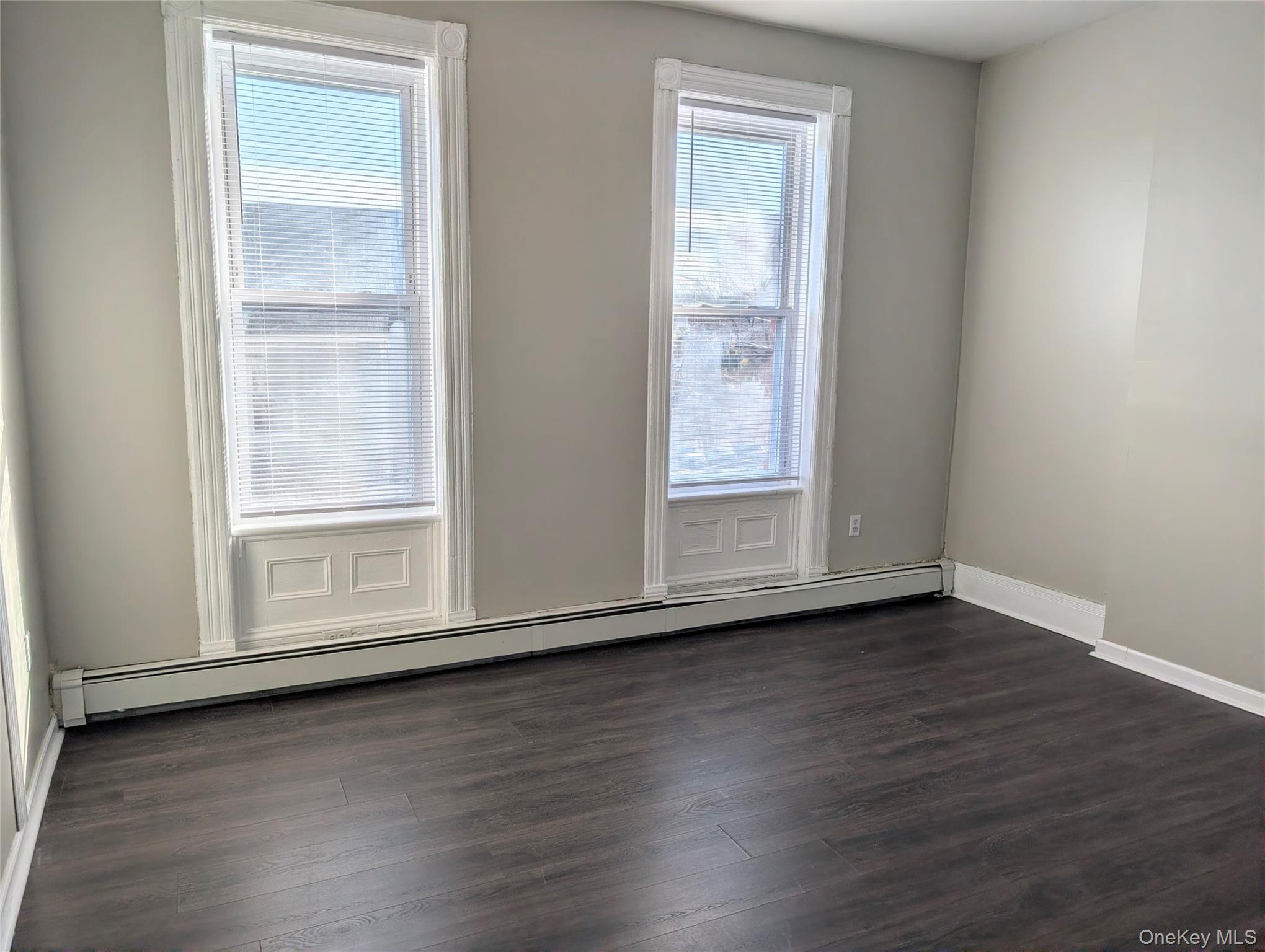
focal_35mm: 24
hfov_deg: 71.5
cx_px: 632
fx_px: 878
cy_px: 476
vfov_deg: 56.9
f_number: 1.68
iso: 24
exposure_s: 1/3968
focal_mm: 6.9
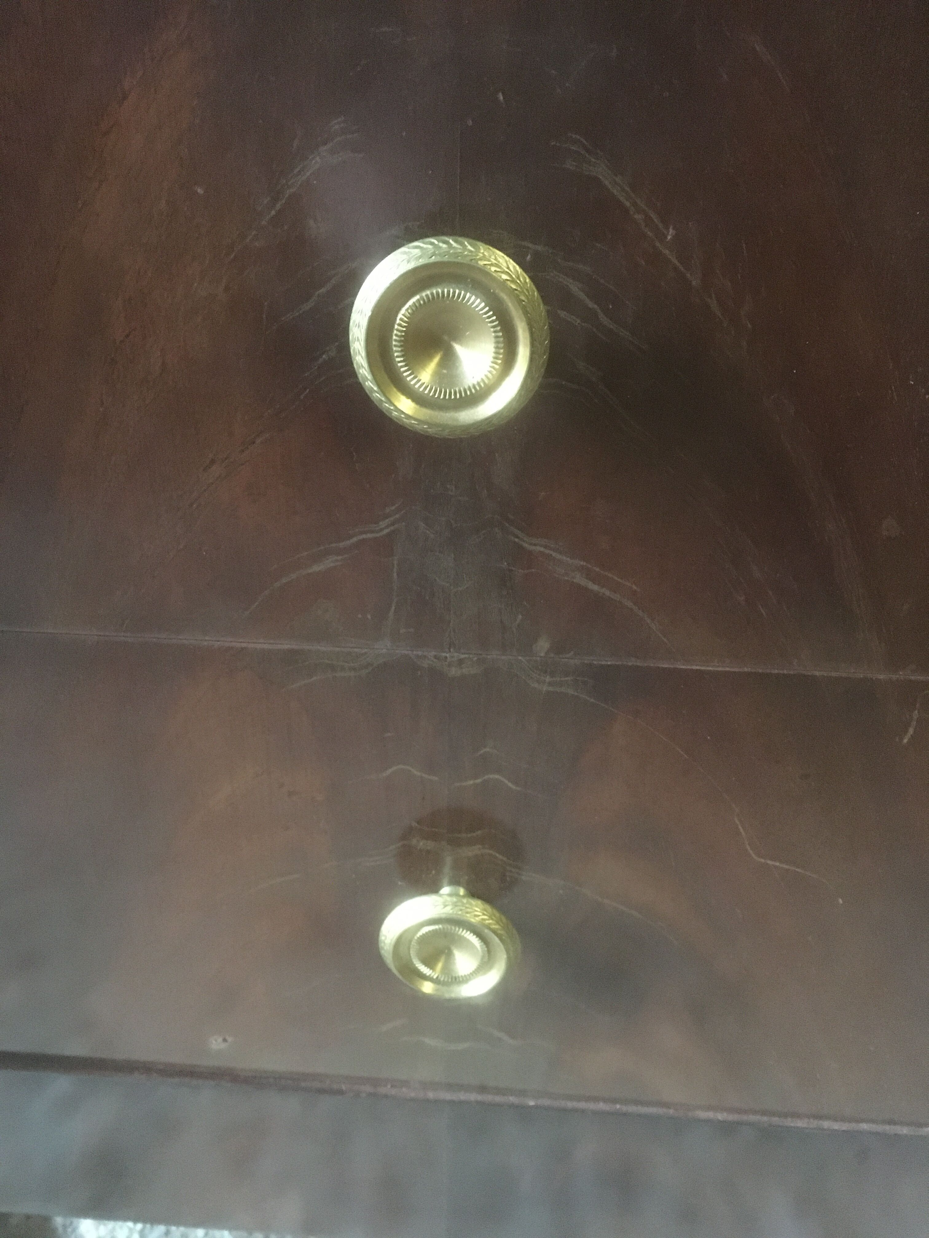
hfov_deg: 48.2
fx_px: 1038
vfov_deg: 61.7
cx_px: 464
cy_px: 619
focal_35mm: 29
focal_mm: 4.15
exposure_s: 1/17
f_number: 2.2
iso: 800
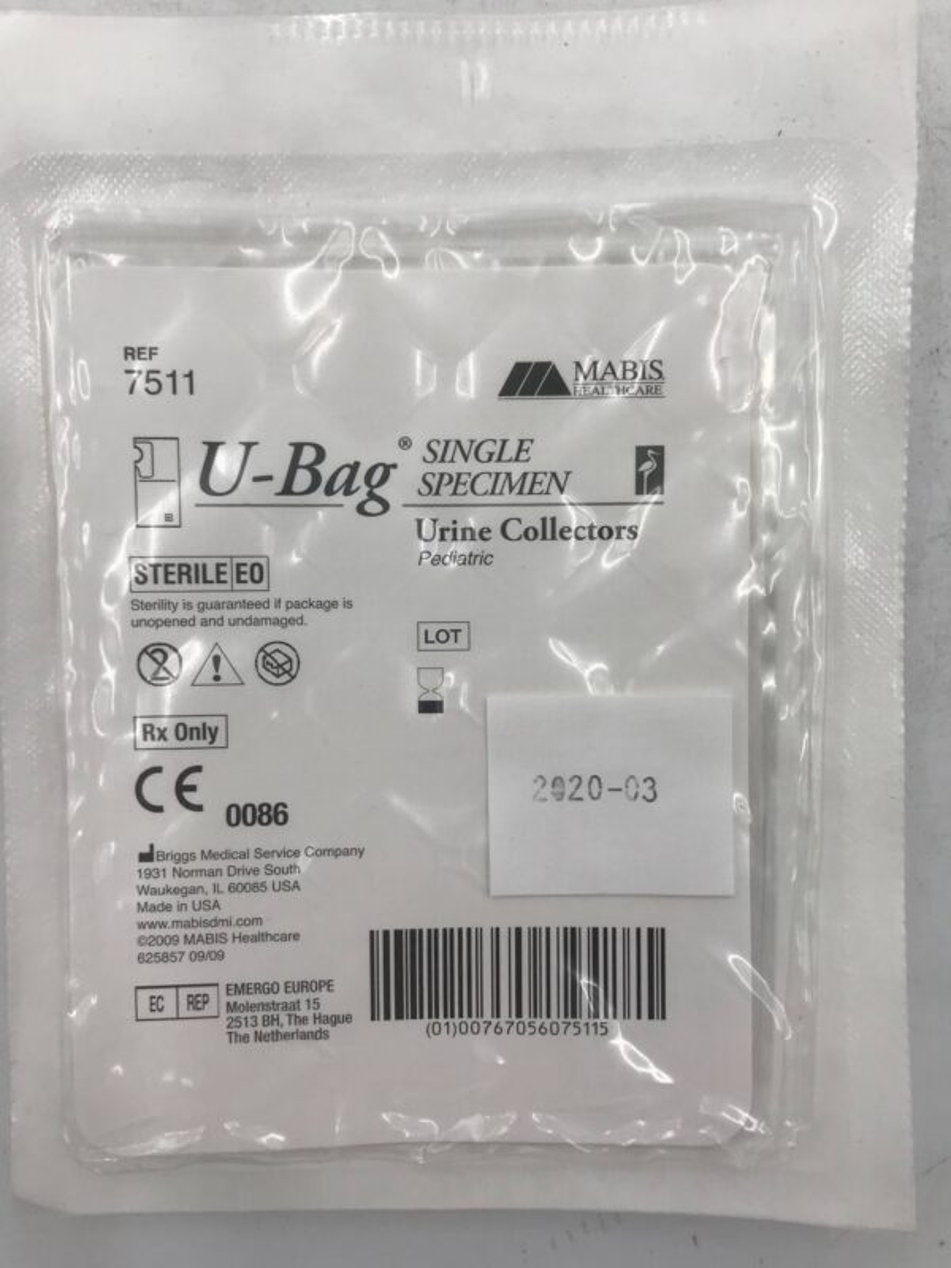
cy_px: 634
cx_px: 476
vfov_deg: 63.4
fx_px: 1026
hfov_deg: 49.7
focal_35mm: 28
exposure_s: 1/271
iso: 20
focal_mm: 3.99
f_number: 1.8
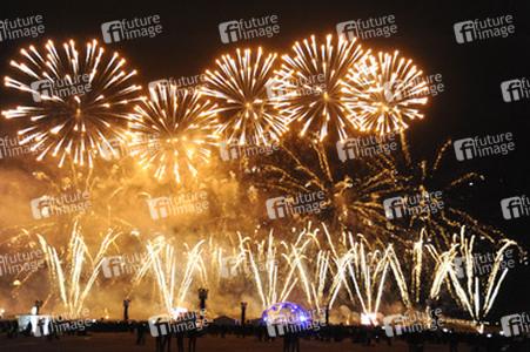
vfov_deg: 31.8
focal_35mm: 42
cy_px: 176
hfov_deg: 46.4
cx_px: 265
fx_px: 618
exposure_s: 1/15
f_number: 6.3
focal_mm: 42
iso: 6400
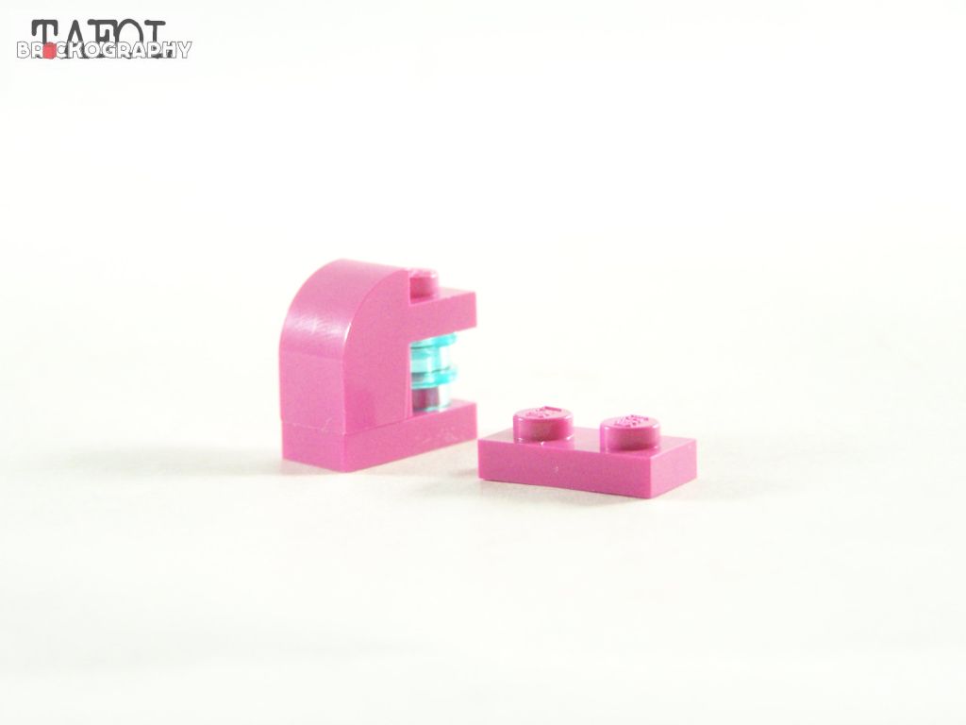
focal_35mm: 105
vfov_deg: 14.1
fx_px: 2930
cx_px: 483
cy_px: 362
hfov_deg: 18.7
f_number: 3.2
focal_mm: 17.5
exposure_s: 1/60
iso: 400
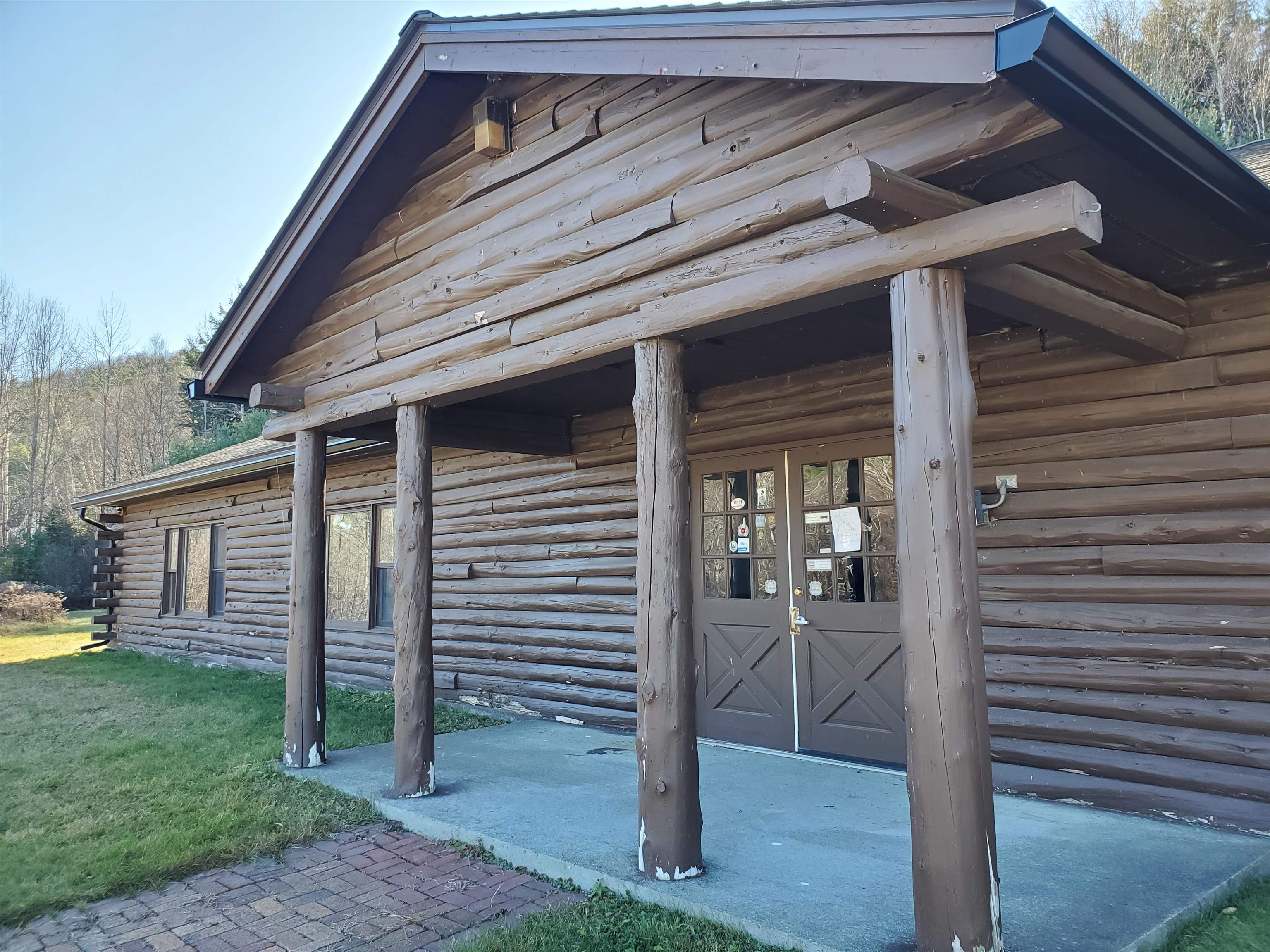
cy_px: 476
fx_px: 954
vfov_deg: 53.1
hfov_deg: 67.3
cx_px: 635
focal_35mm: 26
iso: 64
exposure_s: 1/120
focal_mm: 4.3
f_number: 2.4
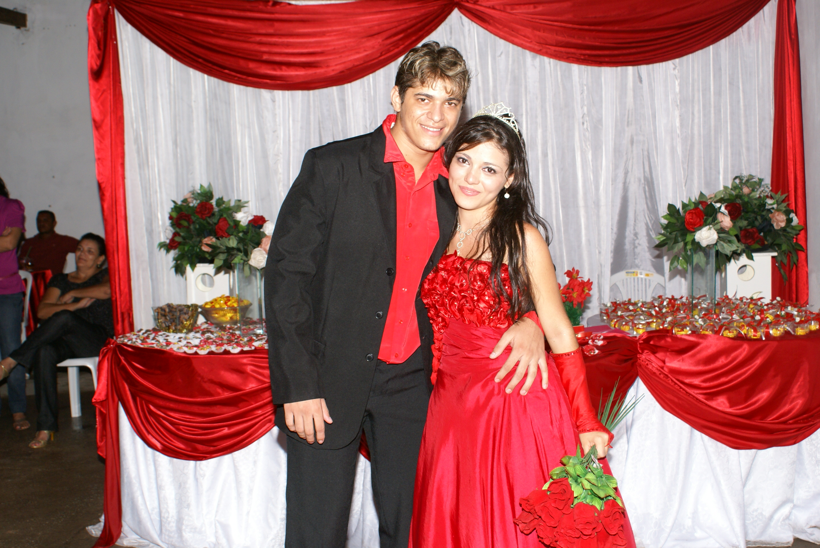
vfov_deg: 32.0
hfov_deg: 46.4
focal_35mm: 42
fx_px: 957
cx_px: 410
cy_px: 274
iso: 400
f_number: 5.6
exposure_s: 1/60
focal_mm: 28
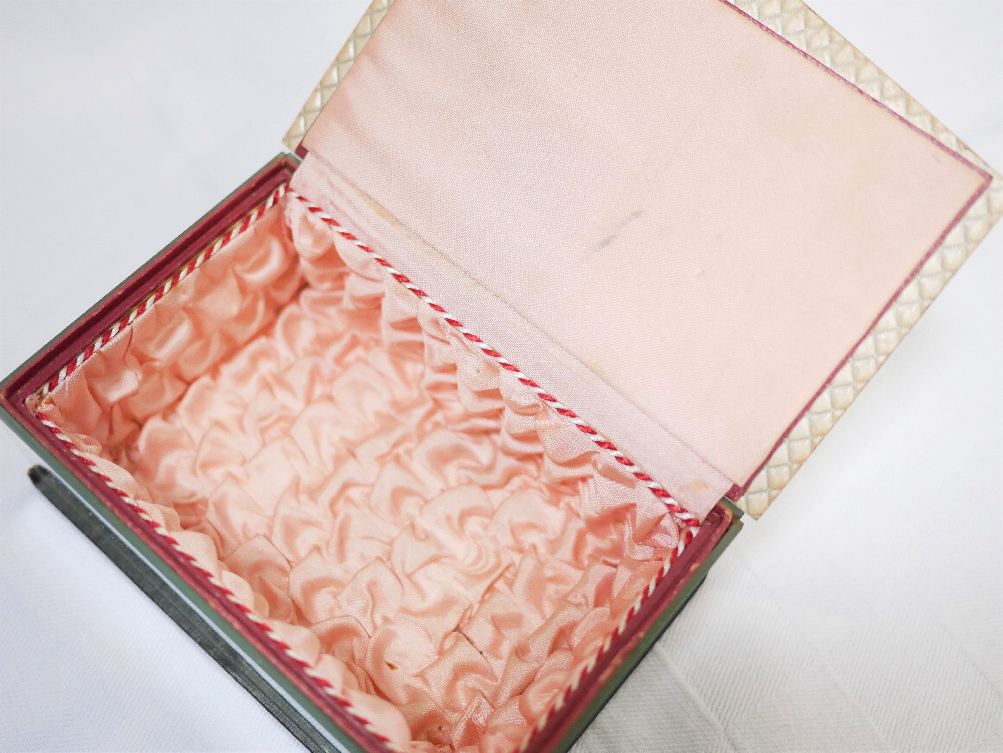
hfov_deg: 46.8
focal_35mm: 40
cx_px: 502
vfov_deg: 36.0
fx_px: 1159
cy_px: 376
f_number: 1.7
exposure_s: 1/60
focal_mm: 20
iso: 1250
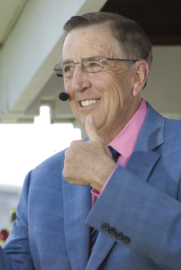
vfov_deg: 11.8
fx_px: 1308
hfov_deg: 7.9
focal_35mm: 174
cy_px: 135
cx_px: 90
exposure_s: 1/250
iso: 200
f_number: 8
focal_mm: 116
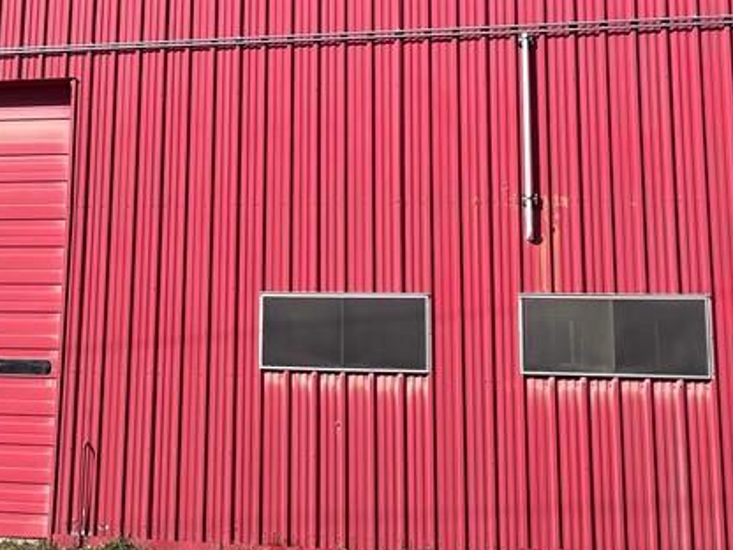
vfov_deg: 22.6
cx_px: 231
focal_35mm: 64
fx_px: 1355
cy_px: 109
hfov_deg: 30.0
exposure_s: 1/4000
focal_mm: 4.2
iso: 32
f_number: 1.6
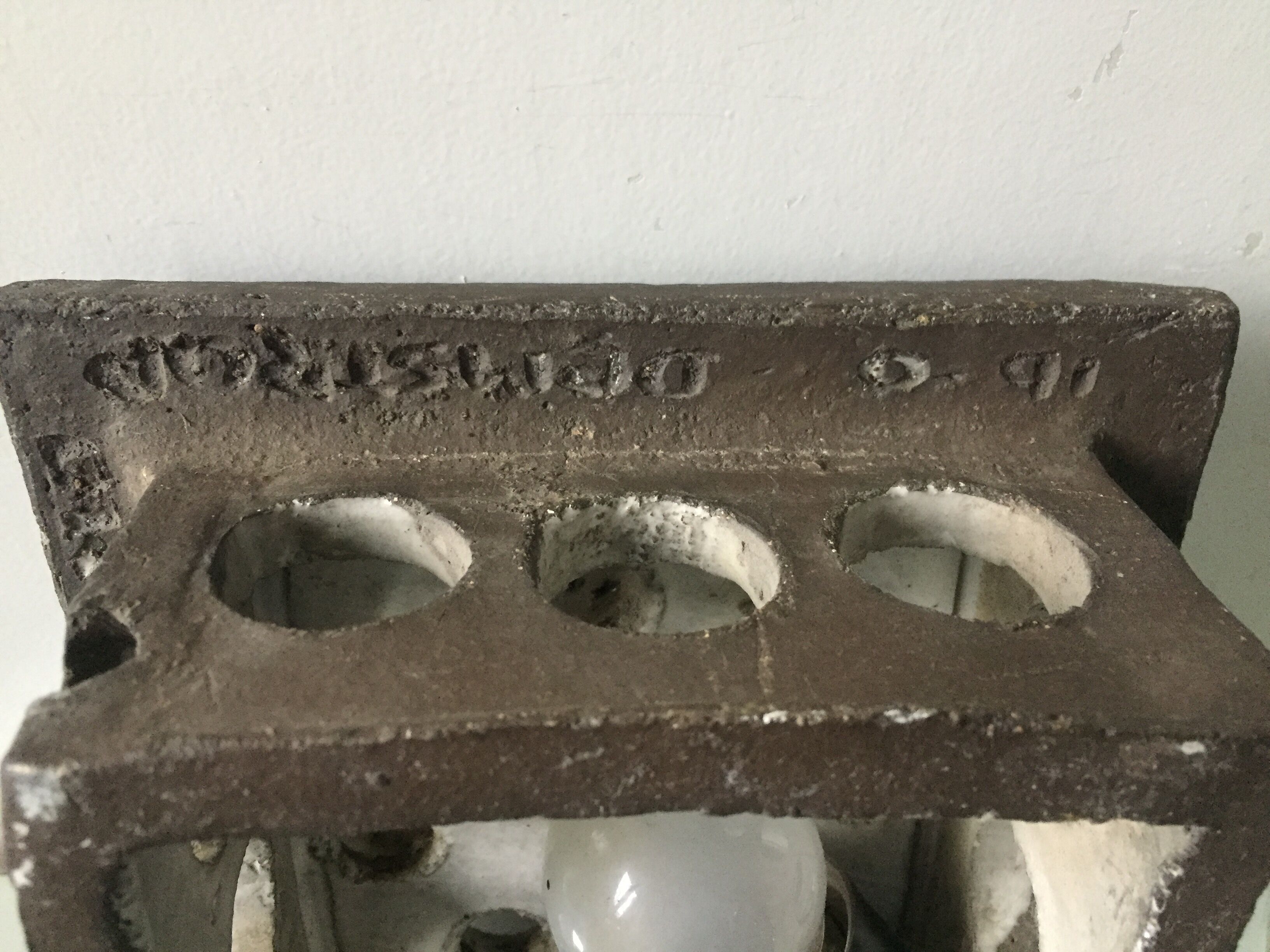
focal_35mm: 29
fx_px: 1064
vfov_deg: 48.2
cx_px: 635
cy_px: 476
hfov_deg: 61.7
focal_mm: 4.15
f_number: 2.2
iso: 320
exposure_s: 1/17
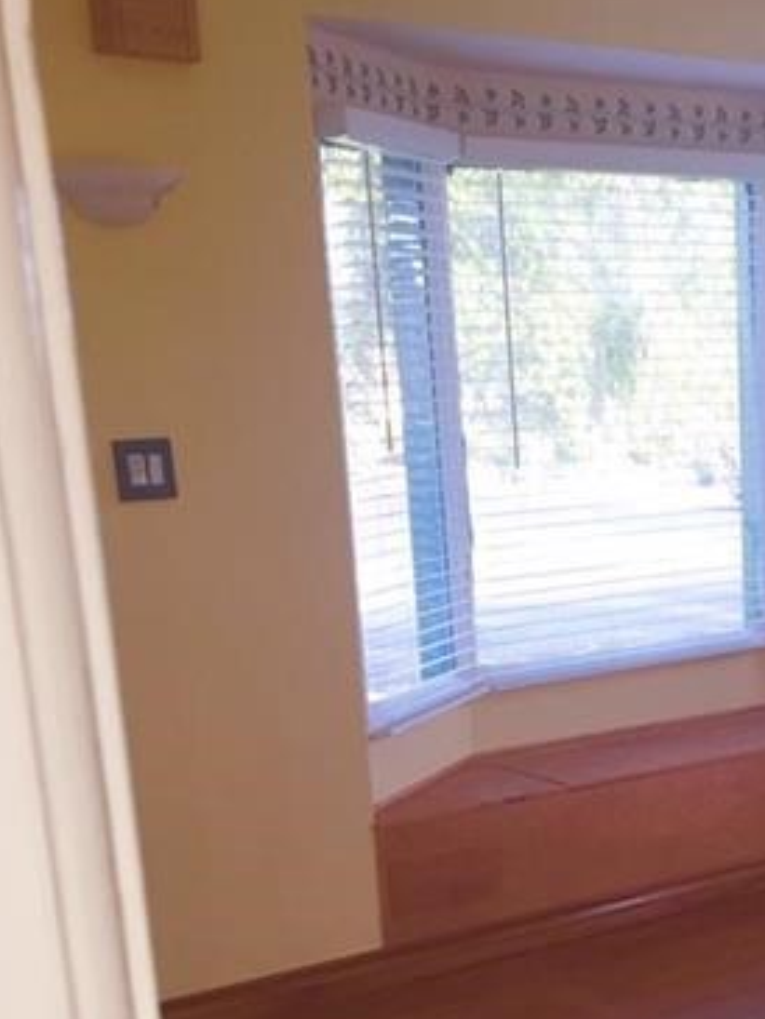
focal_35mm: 61
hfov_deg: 23.2
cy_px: 916
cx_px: 726
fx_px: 1796
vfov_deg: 30.3
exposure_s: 1/120
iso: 50
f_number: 2.2
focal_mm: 4.15
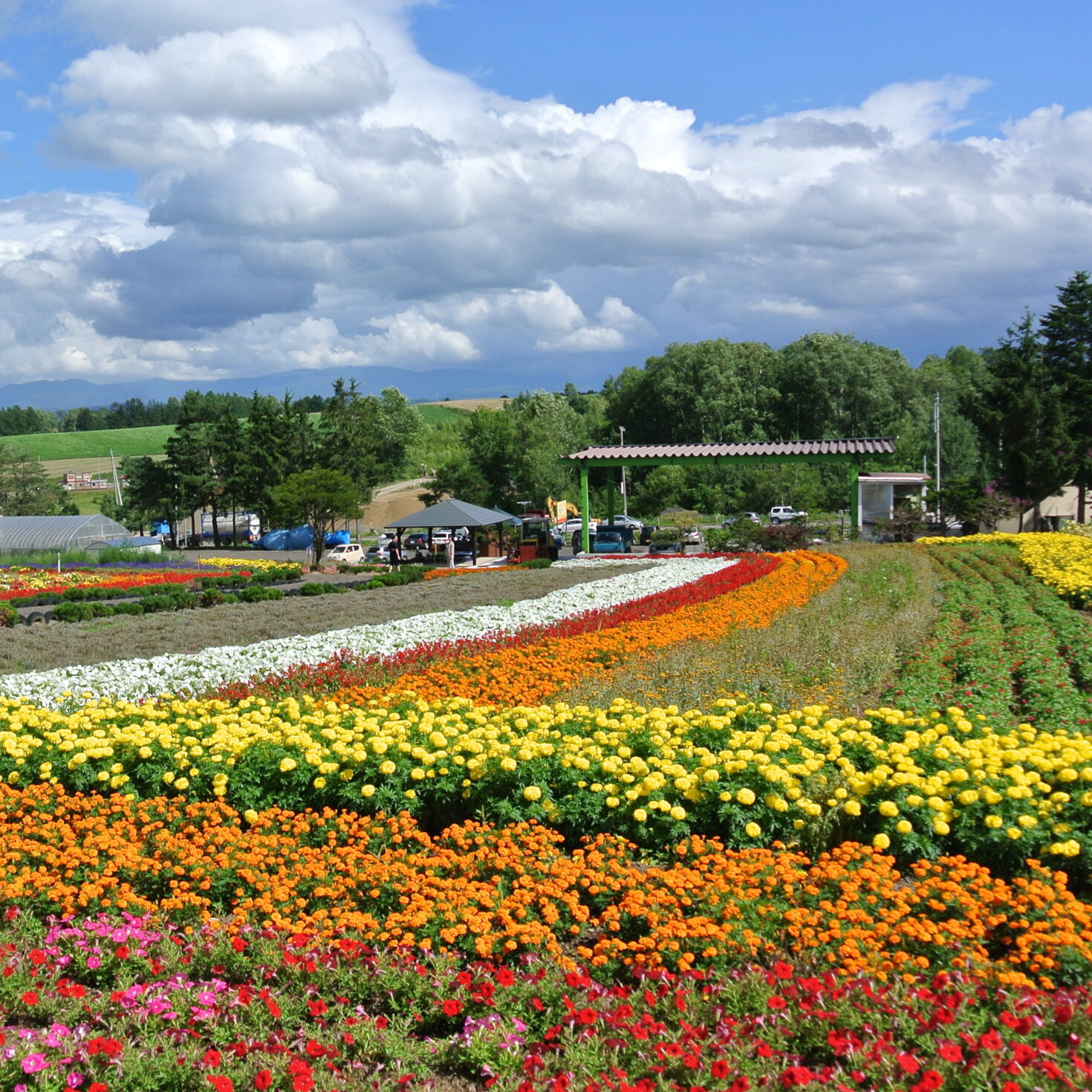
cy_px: 627
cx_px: 374
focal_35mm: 40
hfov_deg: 41.4
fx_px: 1428
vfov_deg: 41.8
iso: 100
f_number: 5
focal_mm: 10
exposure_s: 1/800
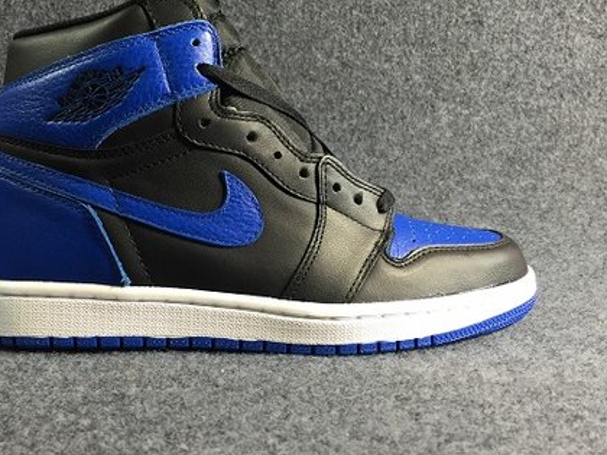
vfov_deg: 37.7
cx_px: 240
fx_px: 666
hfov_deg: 48.7
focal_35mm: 38
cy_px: 202
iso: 64
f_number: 2.2
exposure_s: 1/33
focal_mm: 4.15
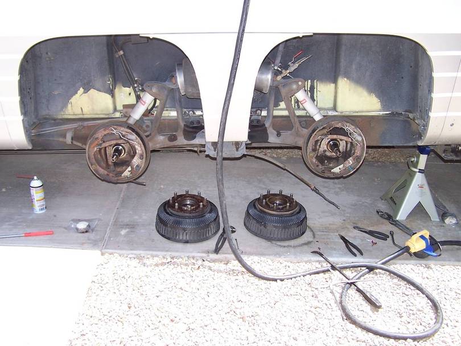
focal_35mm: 38
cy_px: 173
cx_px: 230
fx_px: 506
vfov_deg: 37.7
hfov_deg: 49.0
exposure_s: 1/250
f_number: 2.8
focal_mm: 6.3
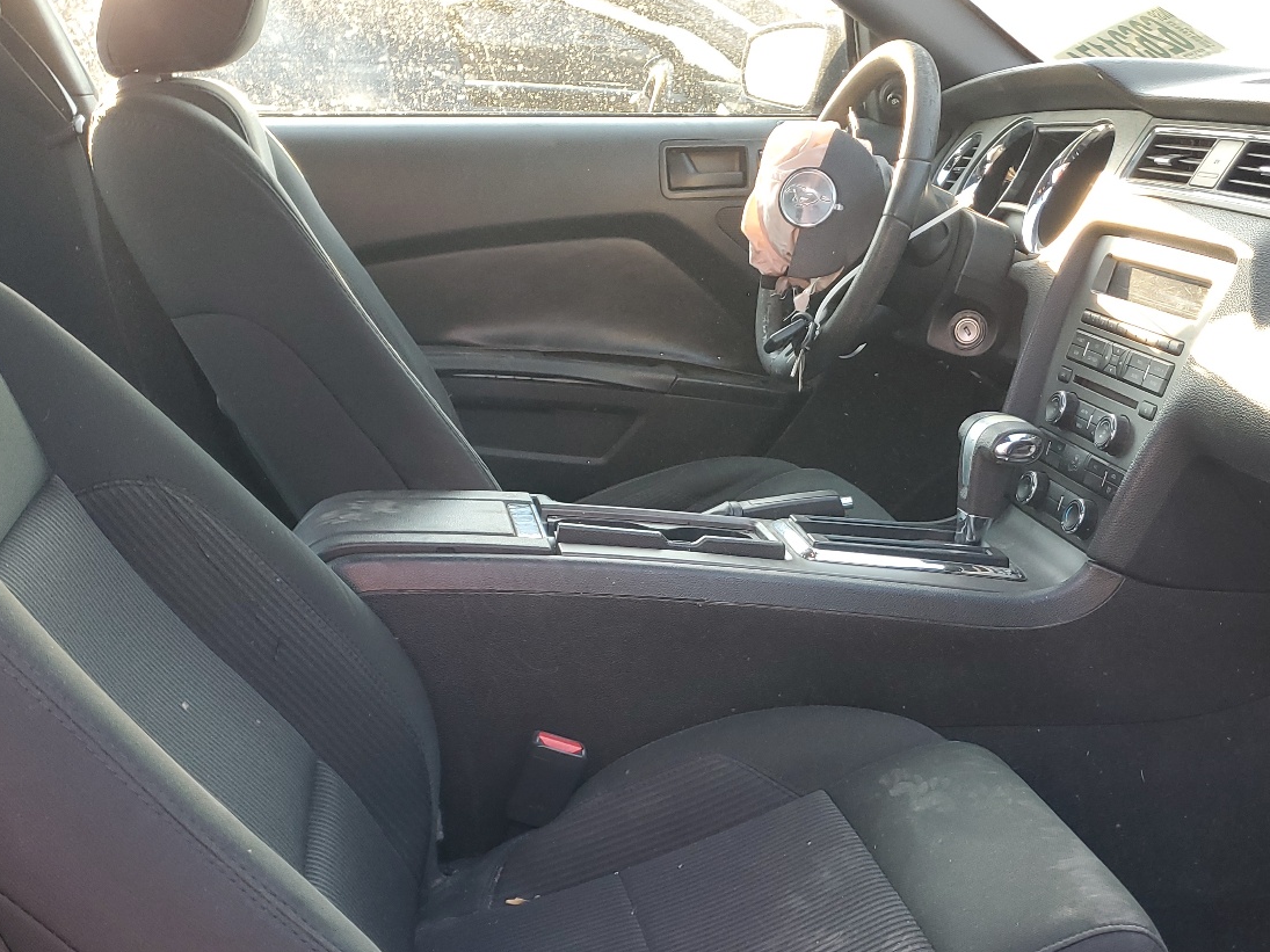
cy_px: 622
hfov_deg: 48.9
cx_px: 713
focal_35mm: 38
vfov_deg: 37.4
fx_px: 1394
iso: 58
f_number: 1.5
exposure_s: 1/120
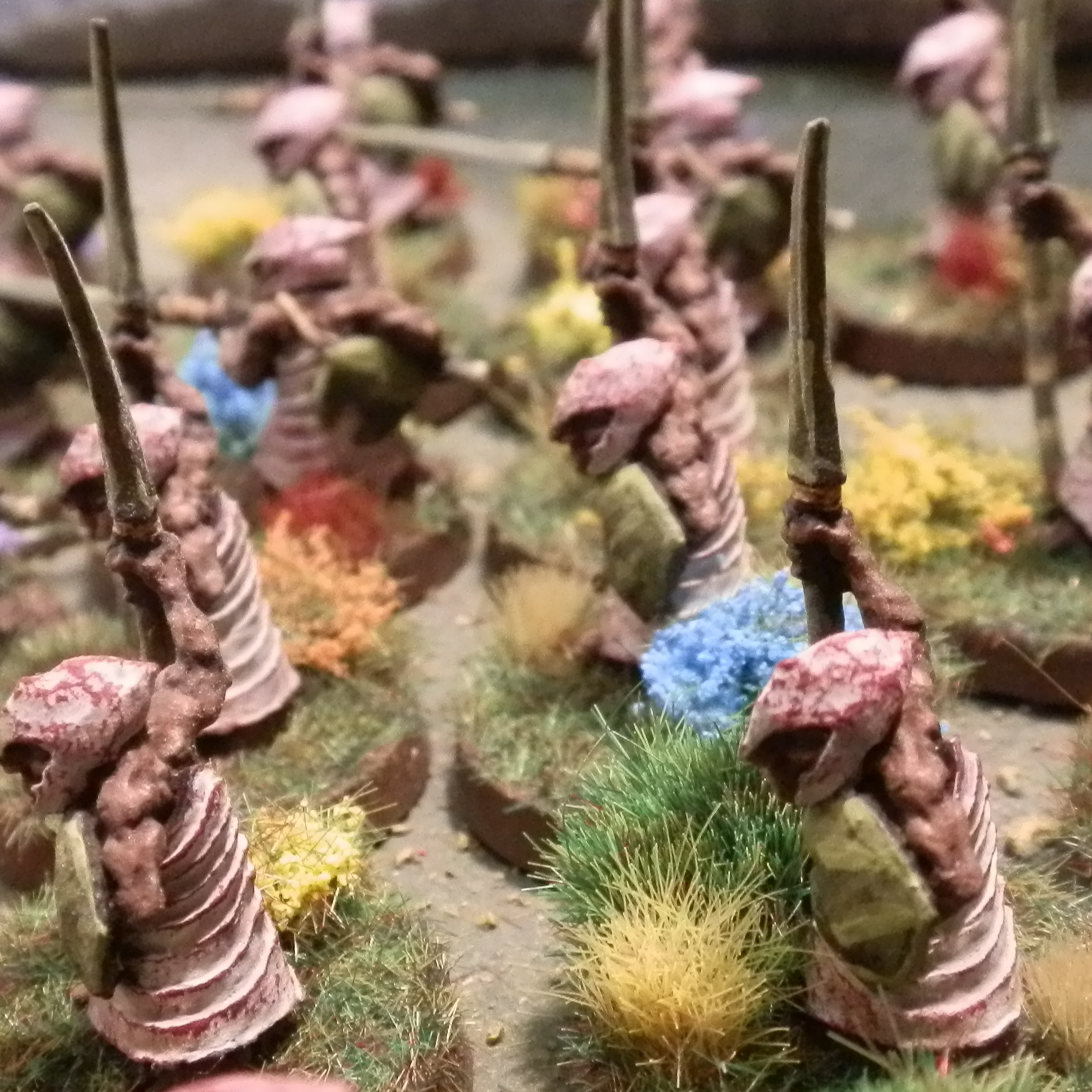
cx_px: 452
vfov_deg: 29.5
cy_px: 630
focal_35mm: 58
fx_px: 2070
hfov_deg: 29.5
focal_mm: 5
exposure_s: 1/40
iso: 400
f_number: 3.1
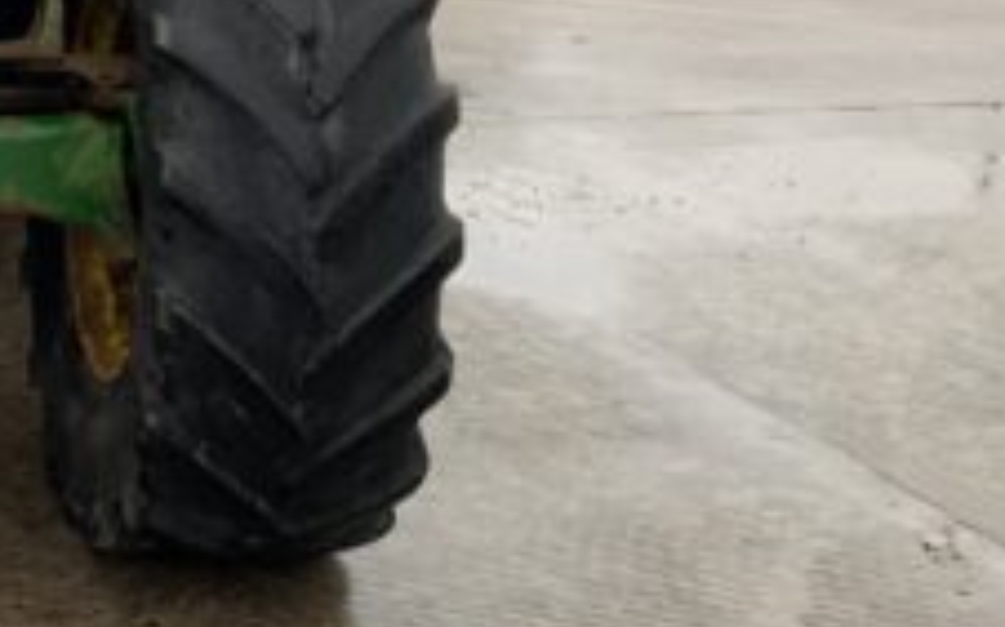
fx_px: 2382
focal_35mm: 87
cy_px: -169
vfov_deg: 14.4
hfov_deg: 22.4
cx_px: -120
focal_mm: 3
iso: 16
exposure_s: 1/262
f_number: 1.8
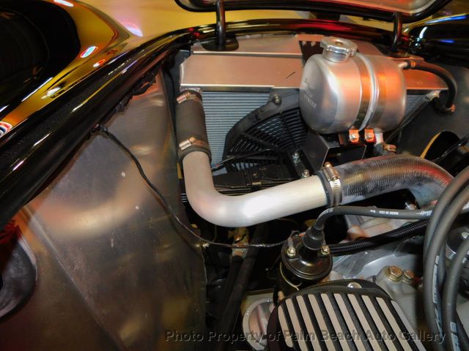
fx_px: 312
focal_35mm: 23
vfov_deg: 58.9
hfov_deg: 73.9
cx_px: 234
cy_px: 176
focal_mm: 4
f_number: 3
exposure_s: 1/30
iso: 200
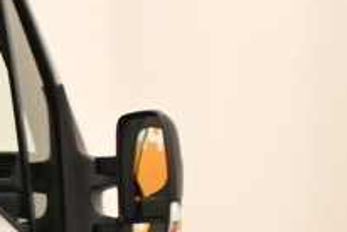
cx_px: -837
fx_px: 2557
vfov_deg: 5.2
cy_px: 319
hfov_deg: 6.7
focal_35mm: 265
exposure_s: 1/40
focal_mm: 22.5
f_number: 5
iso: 1000
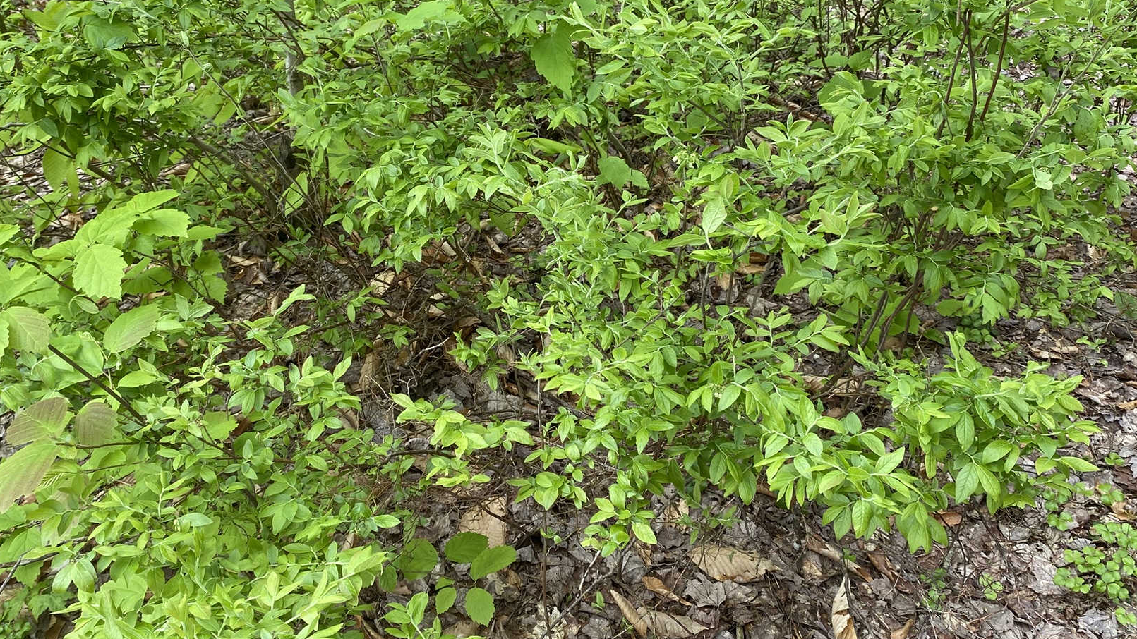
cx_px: 551
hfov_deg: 55.3
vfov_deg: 32.7
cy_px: 257
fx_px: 1085
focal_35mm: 36
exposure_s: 1/137
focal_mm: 4.25
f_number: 1.8
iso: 32
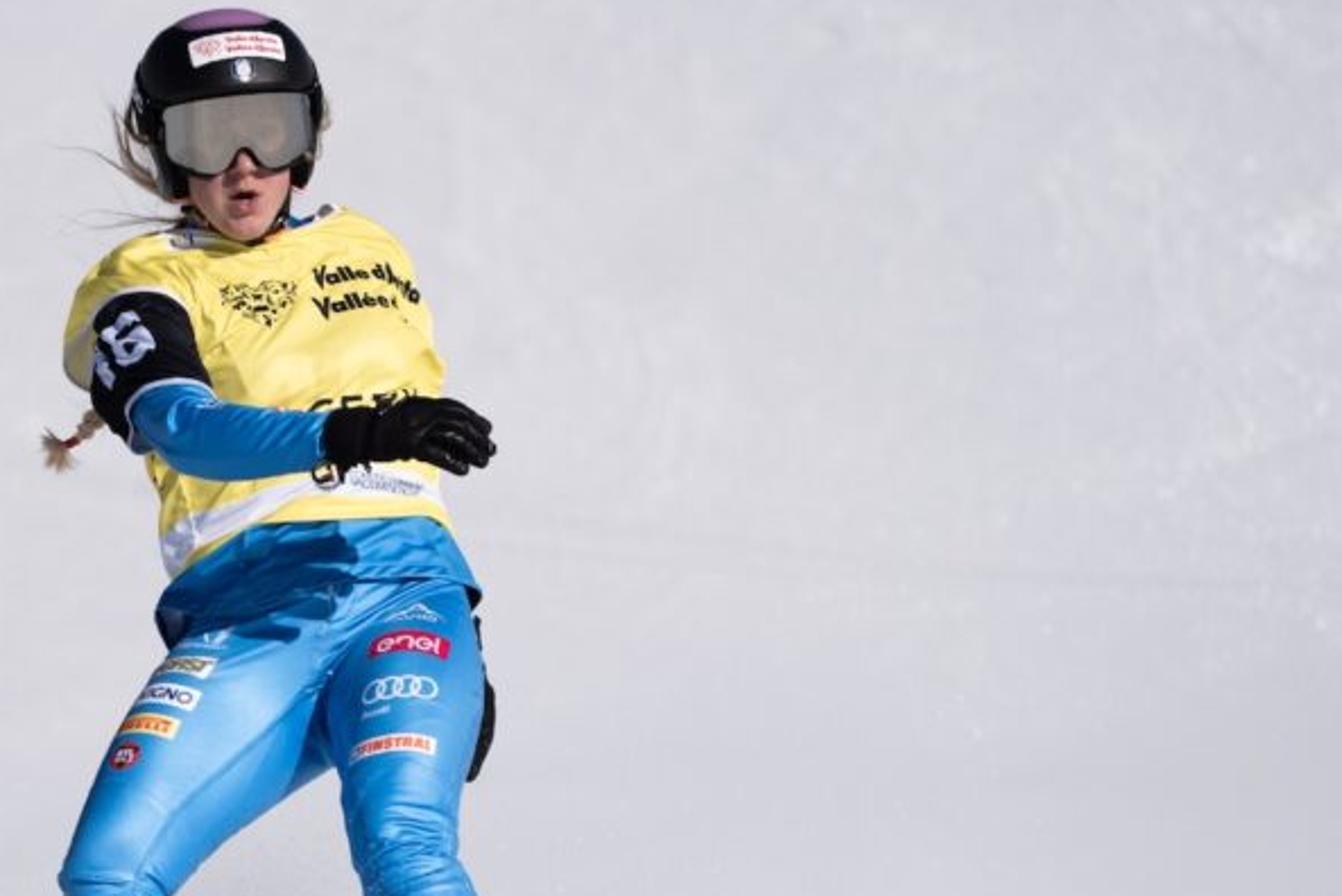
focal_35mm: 1036
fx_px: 38637
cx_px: 204
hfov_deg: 2.0
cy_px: 651
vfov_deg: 1.3
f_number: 6.3
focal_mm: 600
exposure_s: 1/2000
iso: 250
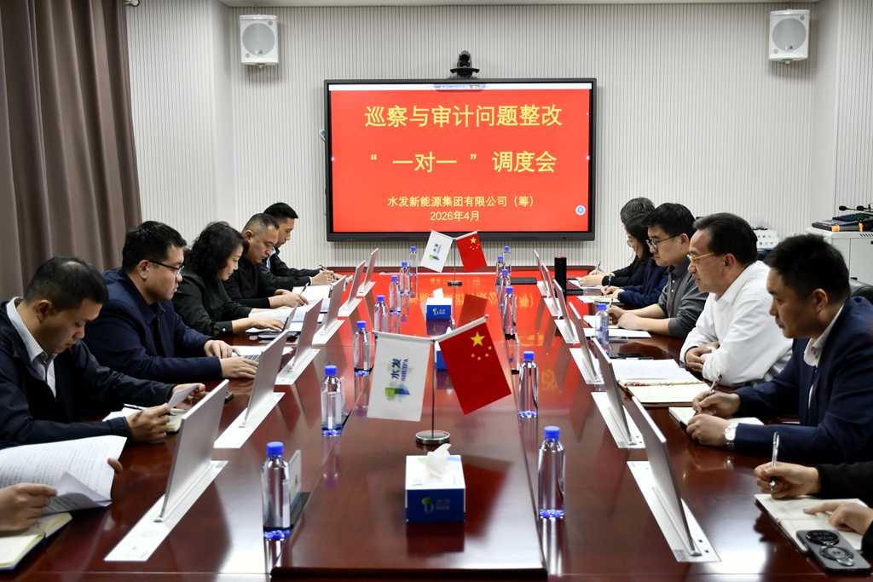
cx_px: 436
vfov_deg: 36.9
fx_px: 873
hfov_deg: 53.1
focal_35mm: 36
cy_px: 291
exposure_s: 1/40
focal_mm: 24
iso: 220
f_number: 3.8
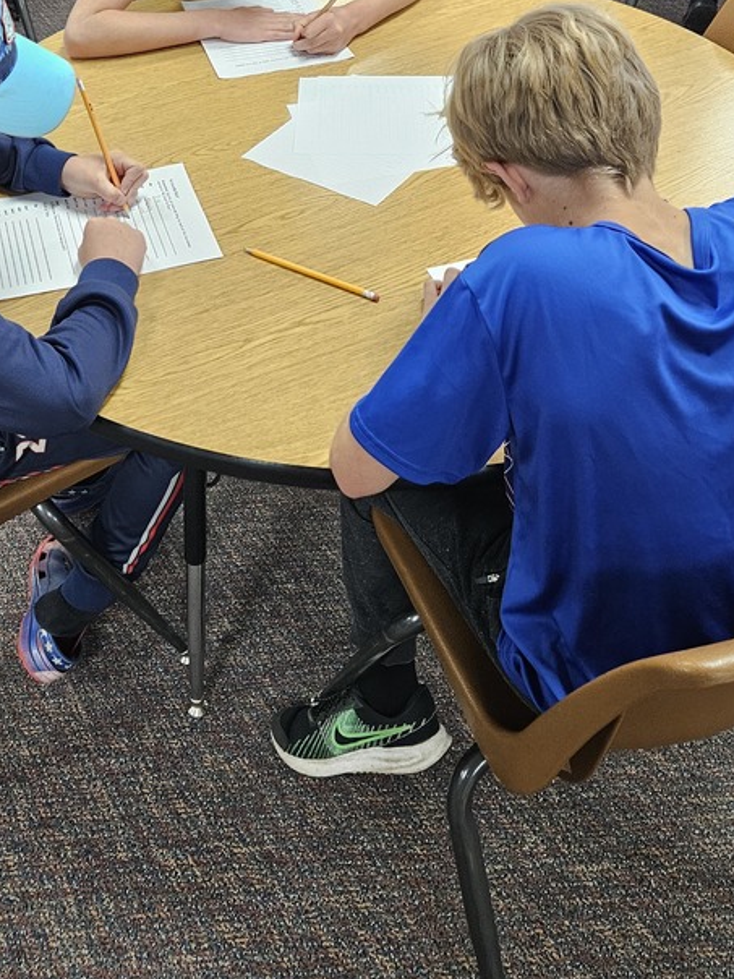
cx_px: 298
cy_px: 334
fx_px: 1103
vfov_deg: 47.2
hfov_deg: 36.7
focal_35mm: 39
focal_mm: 5.4
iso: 400
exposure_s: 1/120
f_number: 1.8
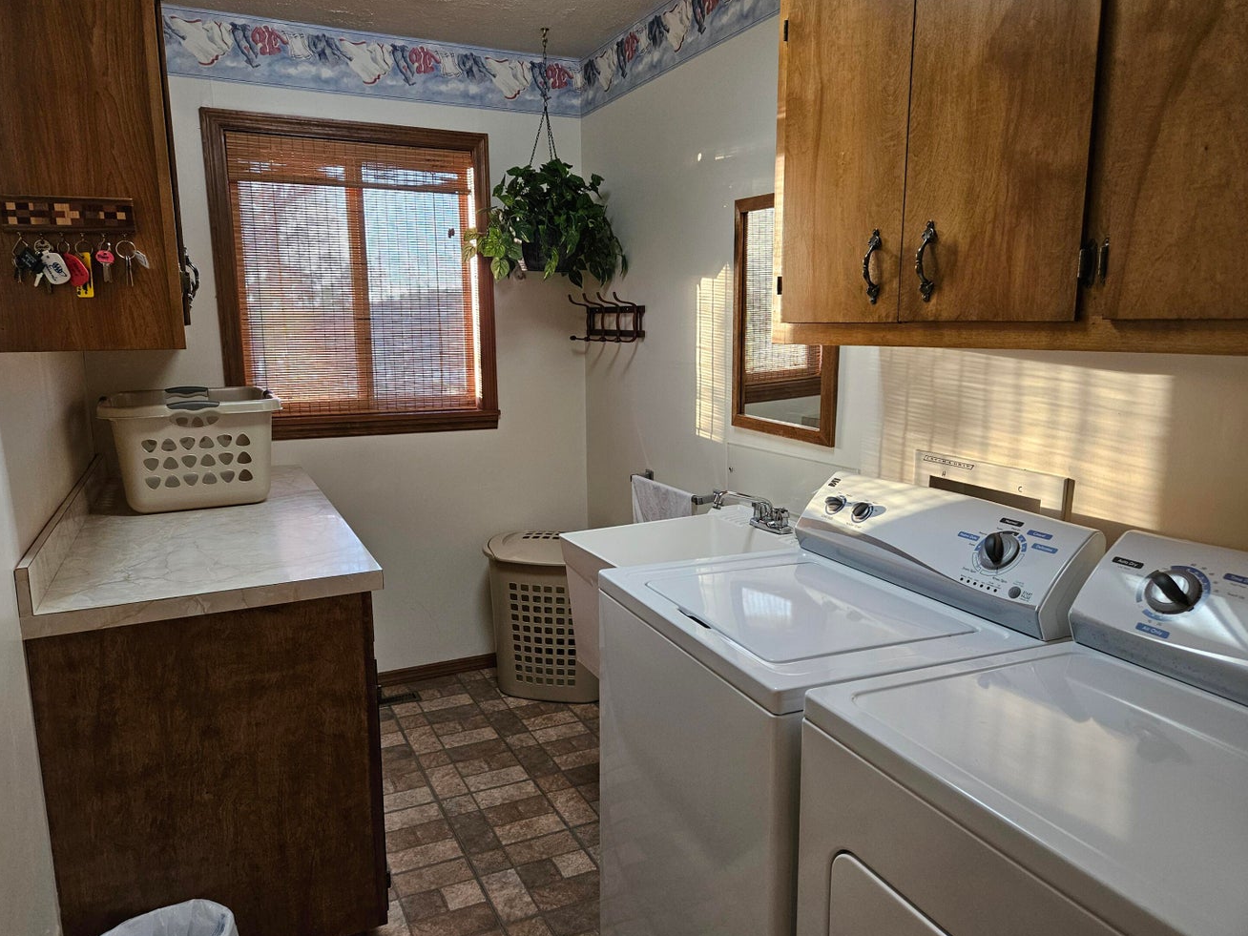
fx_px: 865
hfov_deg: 71.6
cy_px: 452
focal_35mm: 24
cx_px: 602
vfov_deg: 56.8
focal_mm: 5.4
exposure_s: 1/120
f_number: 1.8
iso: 400
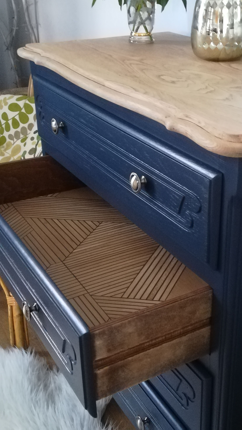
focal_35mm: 47
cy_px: 215
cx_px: 161
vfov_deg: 43.7
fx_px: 536
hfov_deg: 25.3
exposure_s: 1/14.3
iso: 800
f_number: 2.2
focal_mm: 3.83
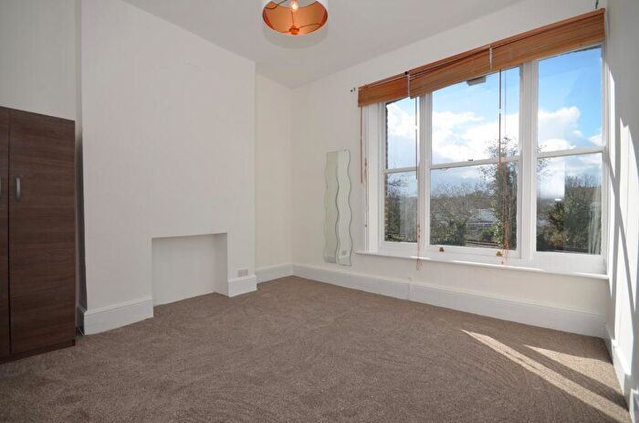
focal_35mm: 15
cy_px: 212
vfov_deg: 77.0
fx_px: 266
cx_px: 320
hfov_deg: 100.5
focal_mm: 10
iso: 100
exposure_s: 1/200
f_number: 7.1
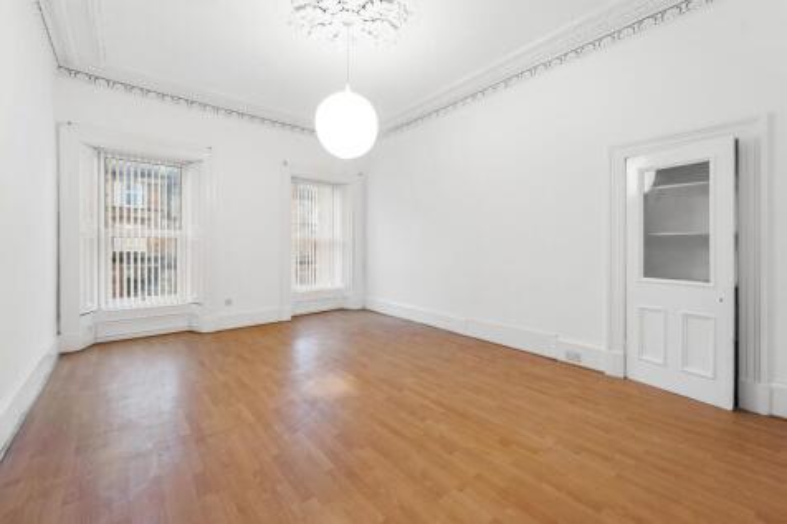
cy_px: 262
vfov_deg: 81.2
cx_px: 394
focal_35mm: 14
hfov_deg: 104.3
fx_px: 306
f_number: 8
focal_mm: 14
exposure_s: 1/1.25
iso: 640
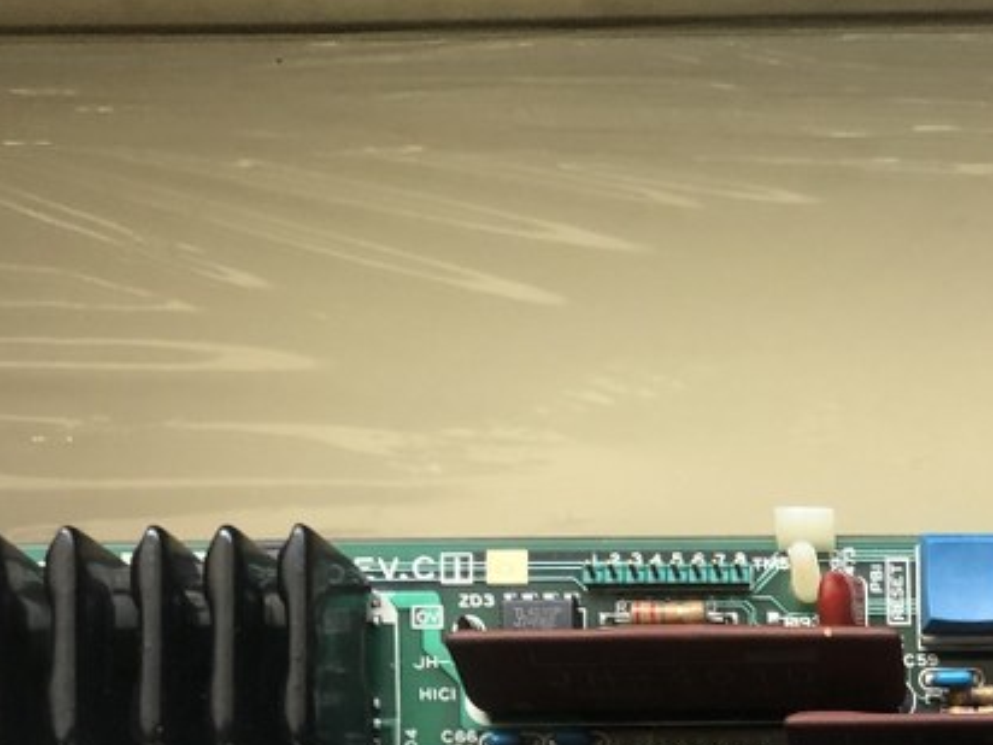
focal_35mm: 87
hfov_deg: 21.5
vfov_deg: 15.5
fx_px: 2496
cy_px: 1145
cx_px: 1058
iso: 25
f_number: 1.8
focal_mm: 3.99
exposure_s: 1/33
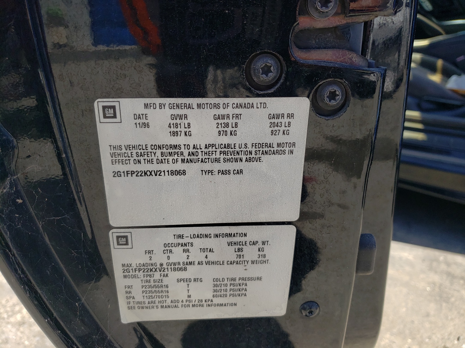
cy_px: 174
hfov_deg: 67.3
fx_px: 349
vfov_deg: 53.1
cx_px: 232
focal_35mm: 26
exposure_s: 1/1111
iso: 50
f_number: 1.5
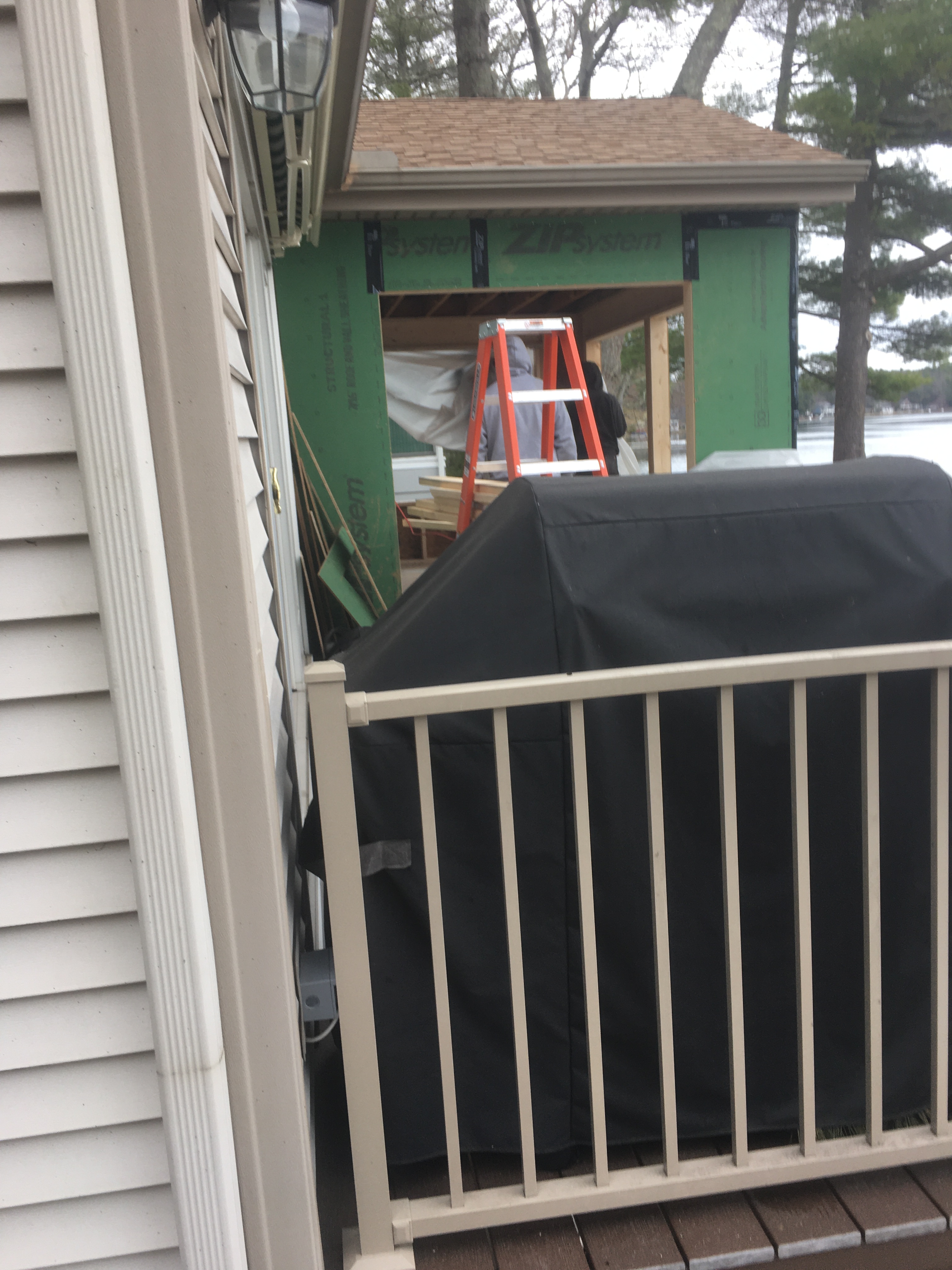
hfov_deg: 48.2
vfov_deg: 61.7
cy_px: 635
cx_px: 476
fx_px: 1063
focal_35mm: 29
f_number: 2.2
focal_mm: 4.15
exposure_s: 1/120
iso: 25
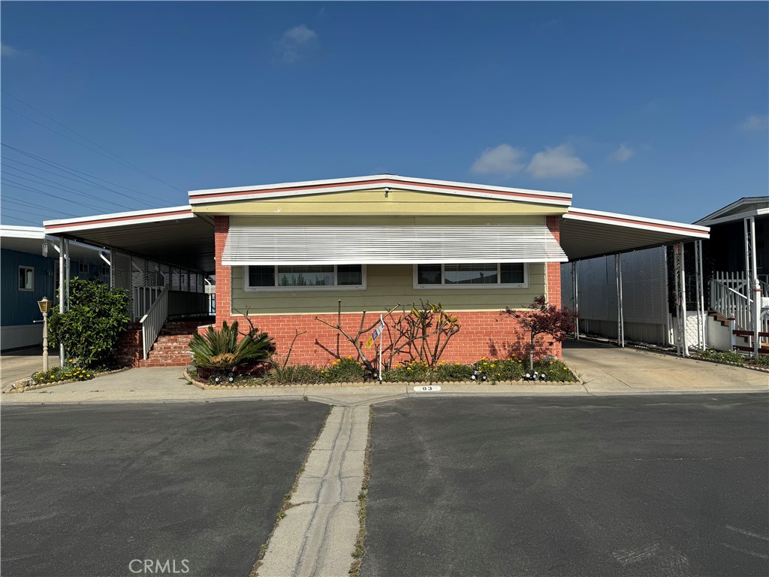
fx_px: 533
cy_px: 288
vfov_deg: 56.8
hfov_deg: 71.6
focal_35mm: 24
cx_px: 384
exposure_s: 1/9009
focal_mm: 6.76
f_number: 1.78
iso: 80
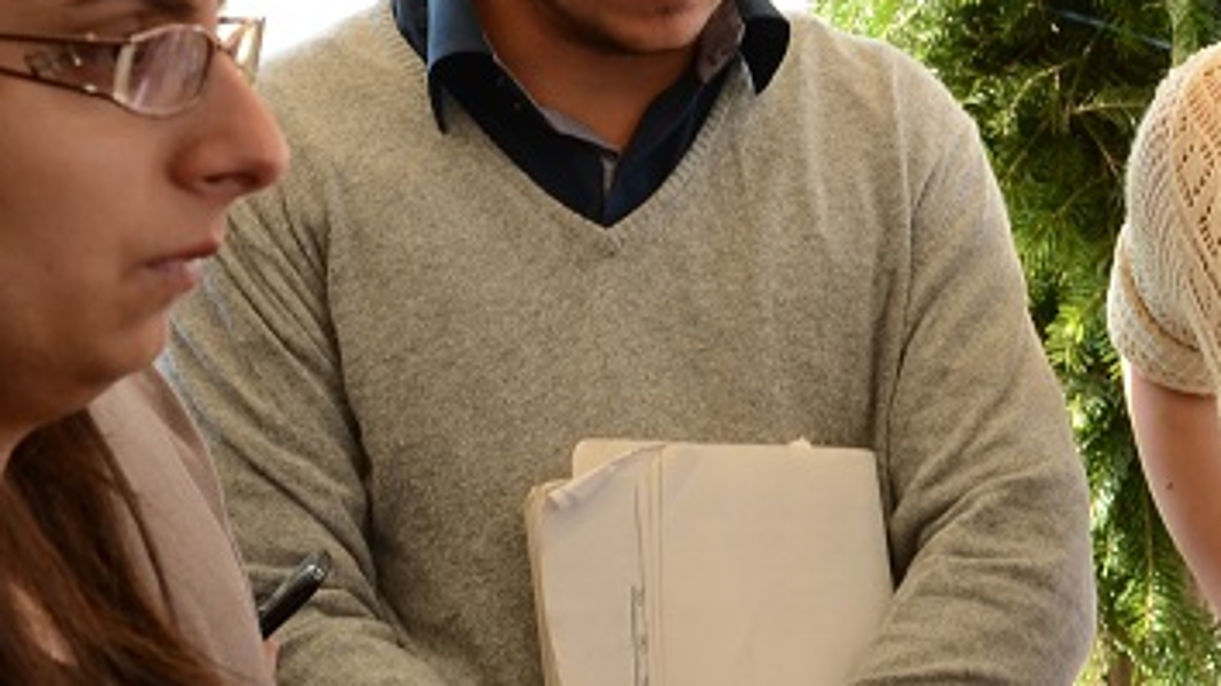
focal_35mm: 149
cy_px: 490
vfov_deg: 8.1
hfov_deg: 14.3
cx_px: 1145
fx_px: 4823
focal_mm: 28
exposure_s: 1/100
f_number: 6.3
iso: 200
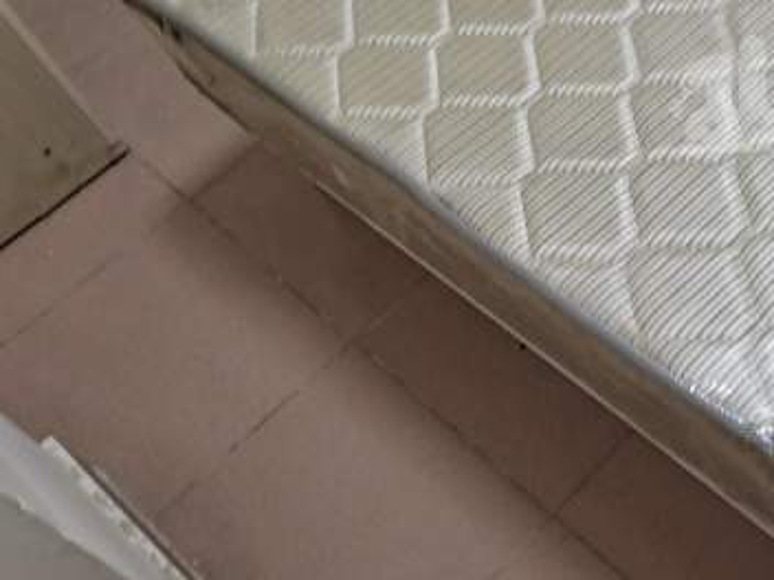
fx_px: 1118
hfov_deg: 33.5
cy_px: 97
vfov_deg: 28.3
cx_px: 844
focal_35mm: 50
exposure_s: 1/33
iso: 337
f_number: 1.79
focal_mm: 4.71
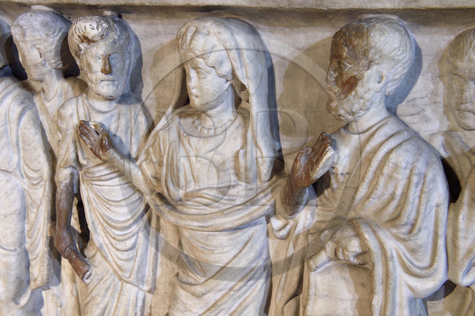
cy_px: 158
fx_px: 633
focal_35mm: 48
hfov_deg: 41.1
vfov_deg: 28.0
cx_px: 238
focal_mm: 48
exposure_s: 1
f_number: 13
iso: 400
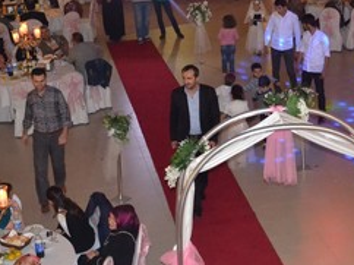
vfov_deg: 20.4
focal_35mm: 72
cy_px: 115
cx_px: 230
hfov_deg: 26.9
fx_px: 736
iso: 3200
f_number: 3.5
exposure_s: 1/60
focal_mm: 18
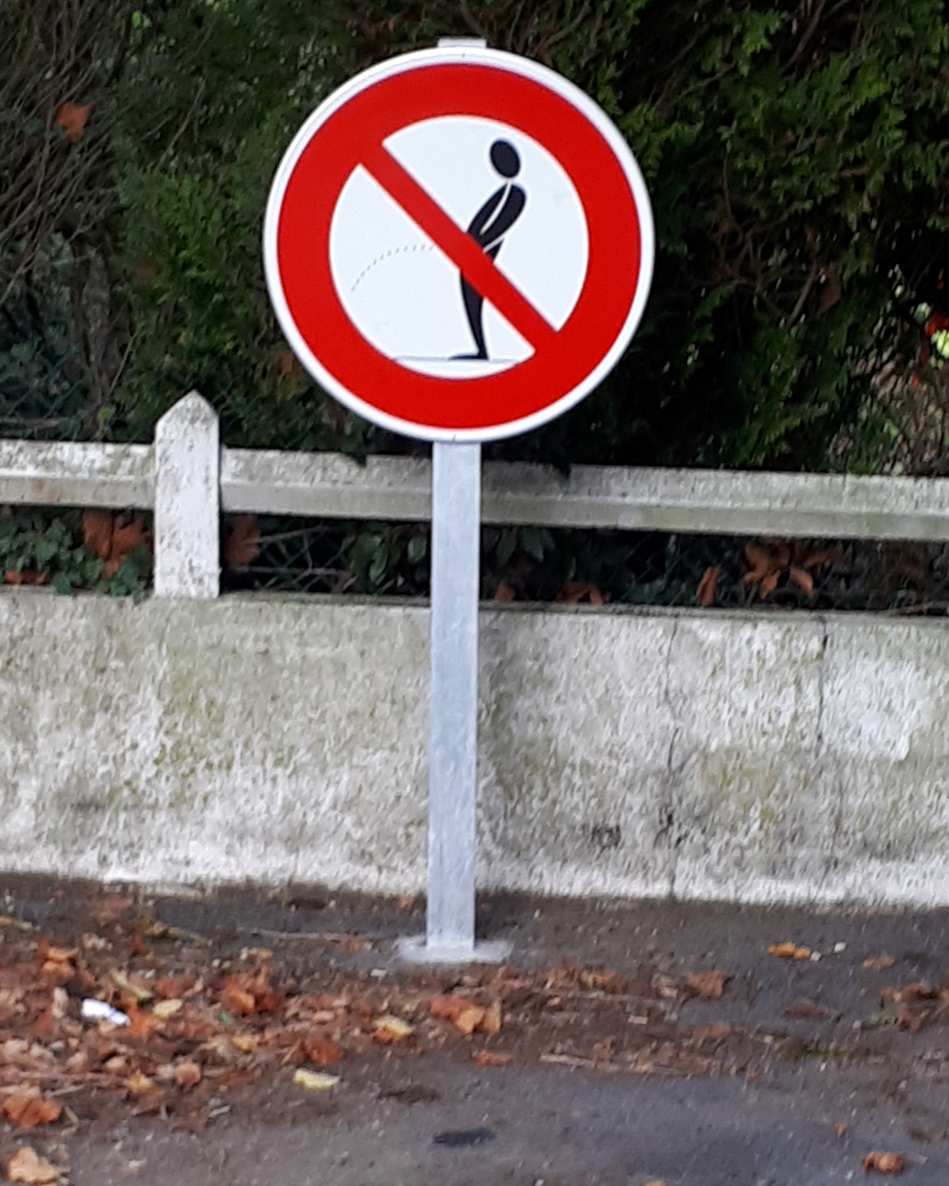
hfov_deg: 50.0
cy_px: 556
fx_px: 1018
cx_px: 469
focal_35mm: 29
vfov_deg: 60.4
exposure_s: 1/110
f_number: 1.9
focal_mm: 3.6
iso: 40
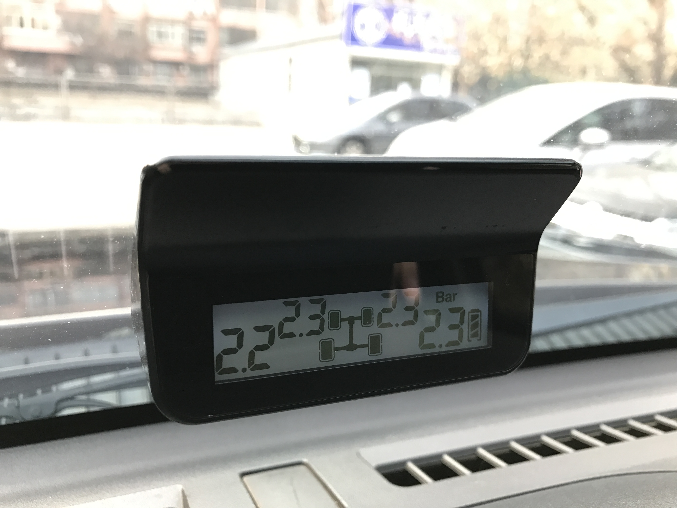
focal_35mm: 28
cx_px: 338
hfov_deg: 63.4
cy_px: 254
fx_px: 548
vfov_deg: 49.7
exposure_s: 1/33
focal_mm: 3.99
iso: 32
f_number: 1.8
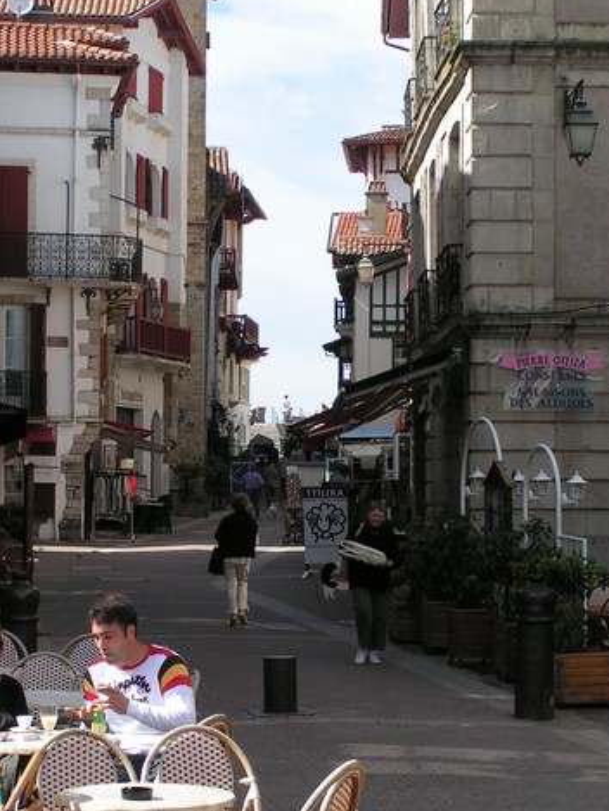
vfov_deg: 23.0
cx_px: 285
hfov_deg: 17.4
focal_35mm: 85
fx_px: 1993
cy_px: 456
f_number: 5.6
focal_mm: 10
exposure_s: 1/250
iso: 50
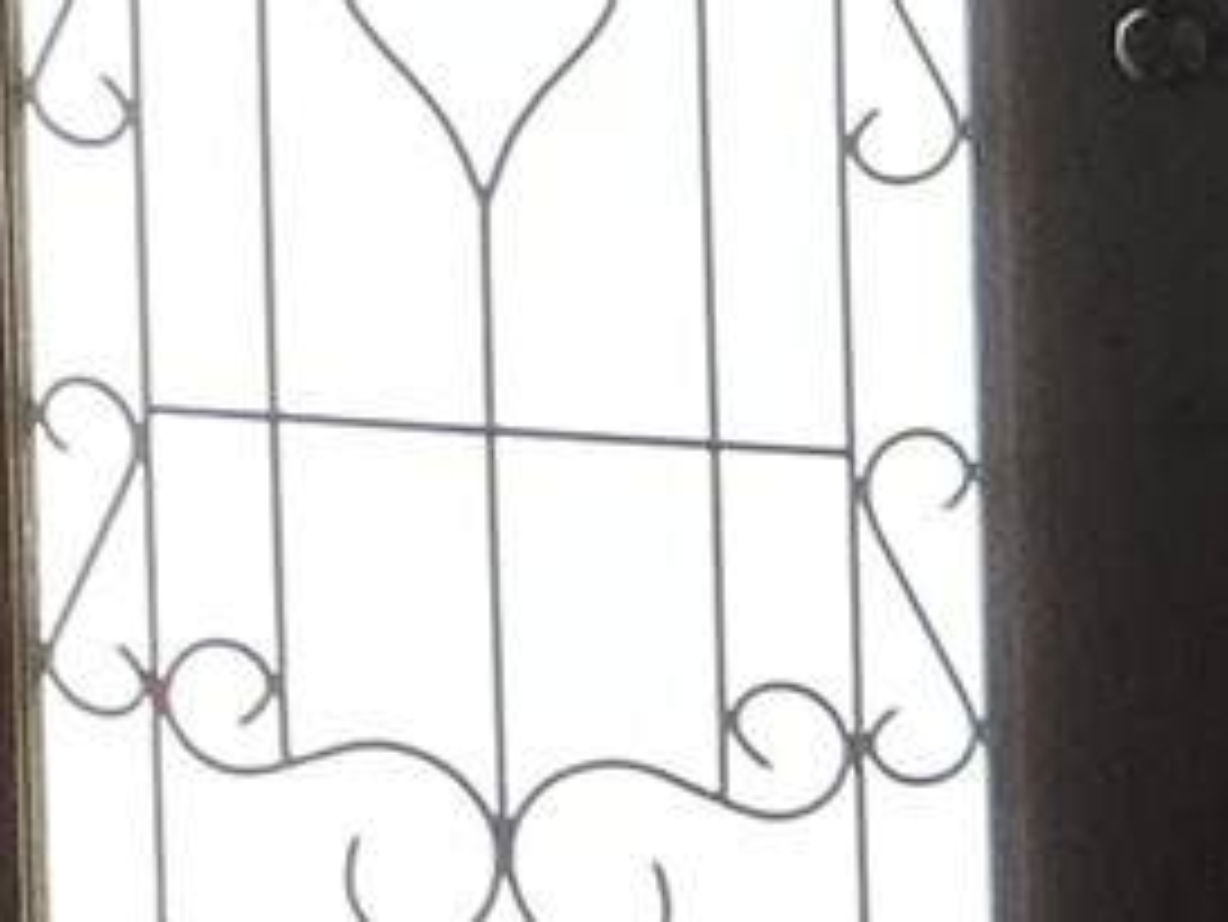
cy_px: -801
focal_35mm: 210
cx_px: -1961
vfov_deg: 6.9
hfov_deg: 8.4
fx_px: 7453
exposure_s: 1/60
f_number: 1.8
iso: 100
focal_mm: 3
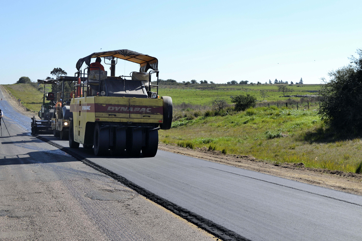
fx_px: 573
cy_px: 120
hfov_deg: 35.1
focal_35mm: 57
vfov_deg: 23.8
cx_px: 181
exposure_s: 1/200
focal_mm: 38
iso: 100
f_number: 7.1
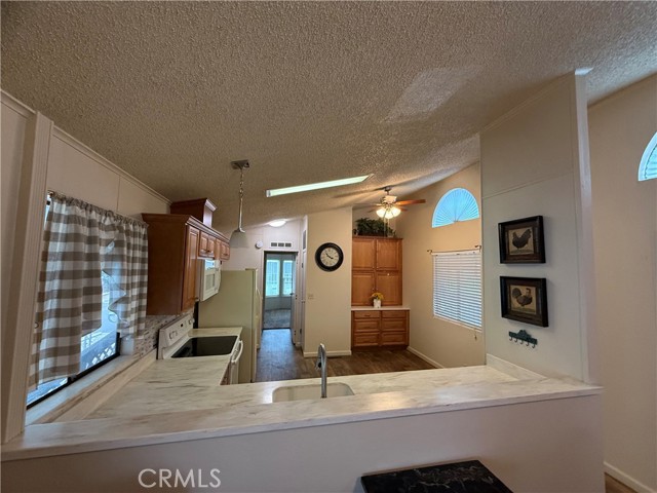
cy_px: 246
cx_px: 328
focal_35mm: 14
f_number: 2.2
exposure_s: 1/120
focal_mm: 2.22
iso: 500
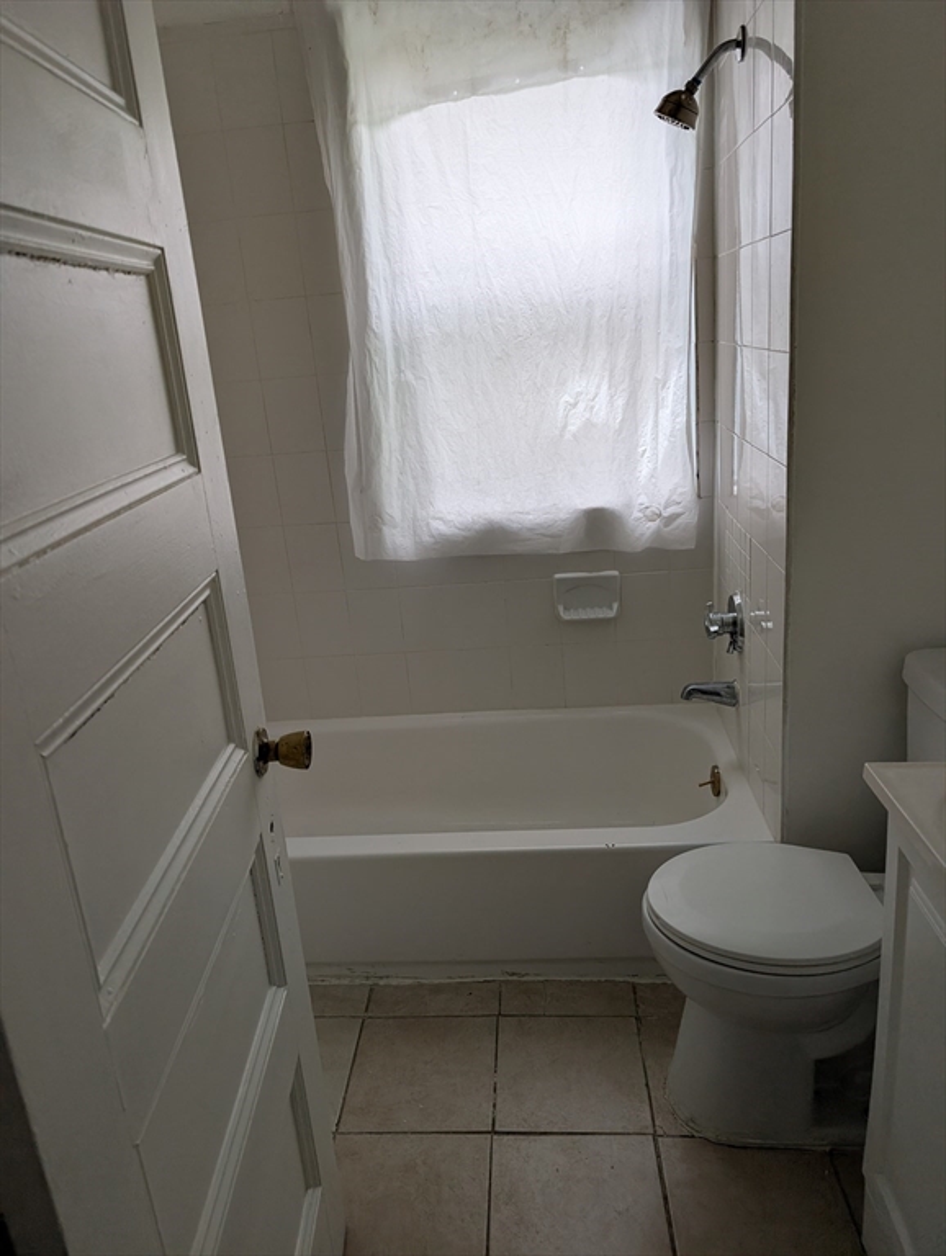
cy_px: 628
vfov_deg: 71.5
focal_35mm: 24
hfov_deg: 56.9
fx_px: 873
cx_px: 473
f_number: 1.68
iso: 139
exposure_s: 1/286
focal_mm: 6.9
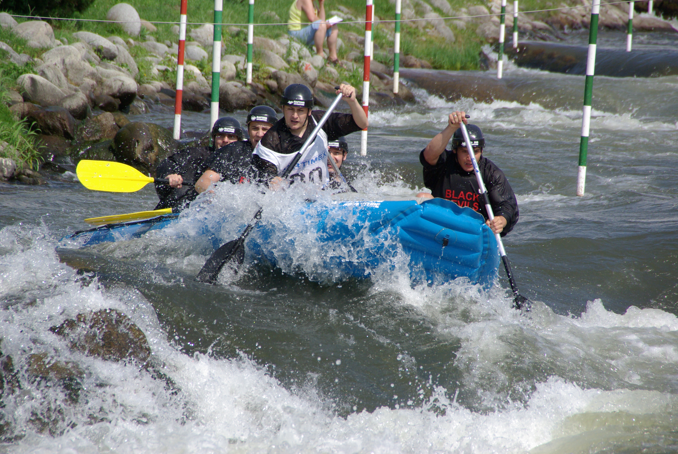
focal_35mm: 345
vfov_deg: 4.0
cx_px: 339
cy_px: 227
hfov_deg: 6.0
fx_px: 6505
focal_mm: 230
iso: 400
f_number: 9.5
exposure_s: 1/1000
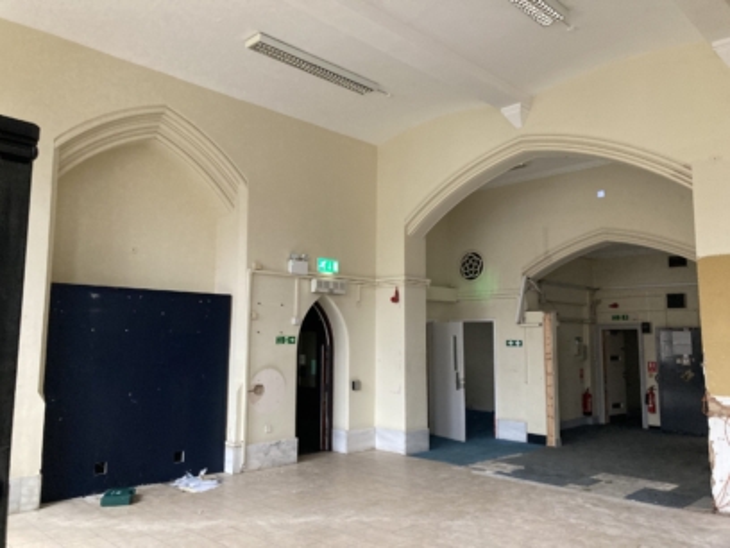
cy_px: 274
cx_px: 365
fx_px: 590
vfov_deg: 49.7
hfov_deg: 63.4
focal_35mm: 28
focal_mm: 3.99
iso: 320
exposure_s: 1/42
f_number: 1.8
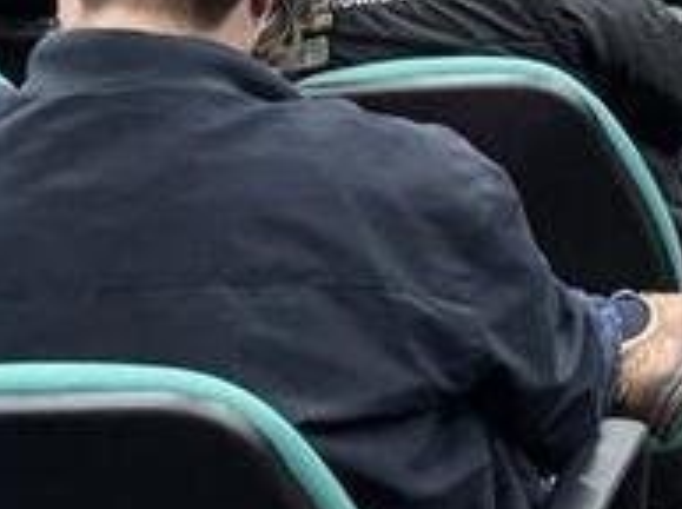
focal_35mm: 162
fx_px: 3186
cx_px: 1346
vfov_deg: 8.8
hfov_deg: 11.1
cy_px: -318
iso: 400
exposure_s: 1/40
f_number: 1.6
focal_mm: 5.96
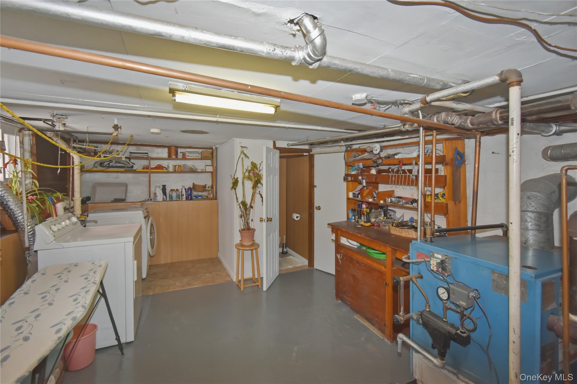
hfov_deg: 100.4
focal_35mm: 15
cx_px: 288
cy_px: 192
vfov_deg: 77.3
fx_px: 240
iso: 1100
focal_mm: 10
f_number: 4.5
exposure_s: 1/60
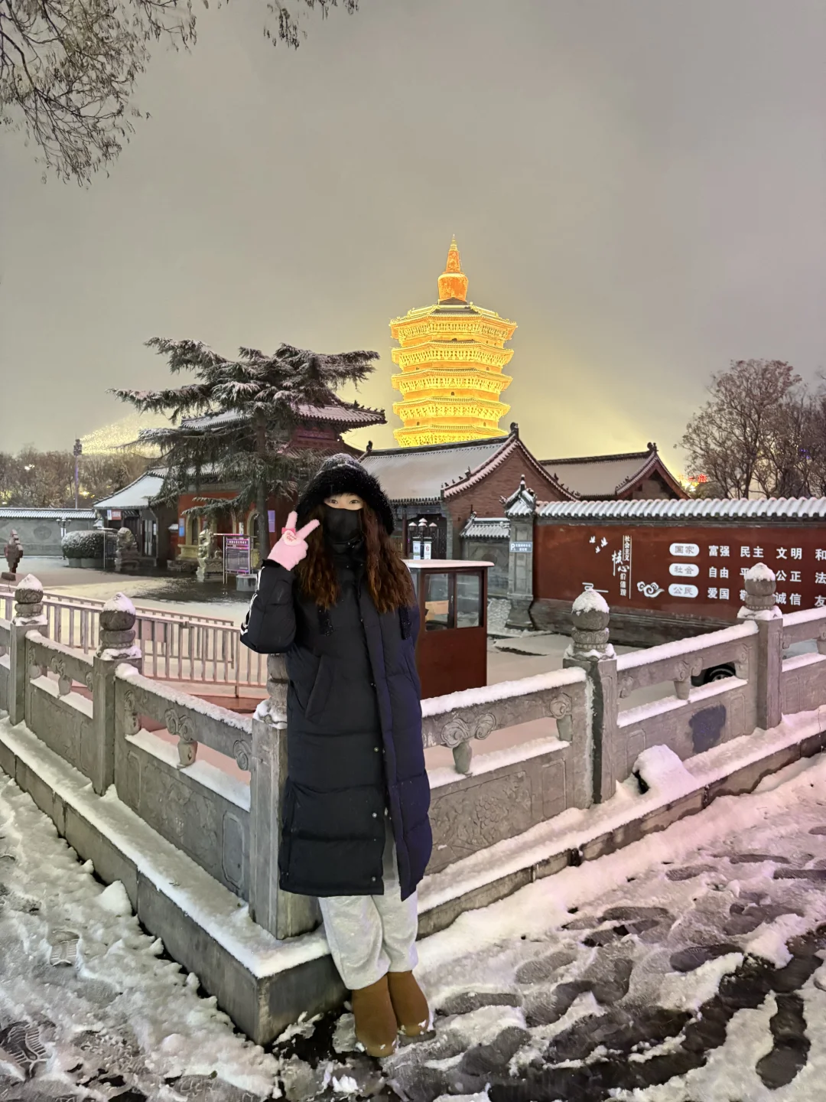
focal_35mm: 26
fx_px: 827
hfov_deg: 53.1
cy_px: 551
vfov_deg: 67.3
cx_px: 413
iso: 800
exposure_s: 1/25
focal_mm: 5.96
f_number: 1.6
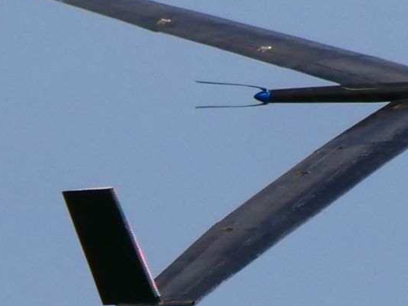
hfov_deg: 1.5
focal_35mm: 1336
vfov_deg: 1.1
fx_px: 15743
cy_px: 92
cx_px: 222
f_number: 7.1
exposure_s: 1/1300
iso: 200
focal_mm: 400
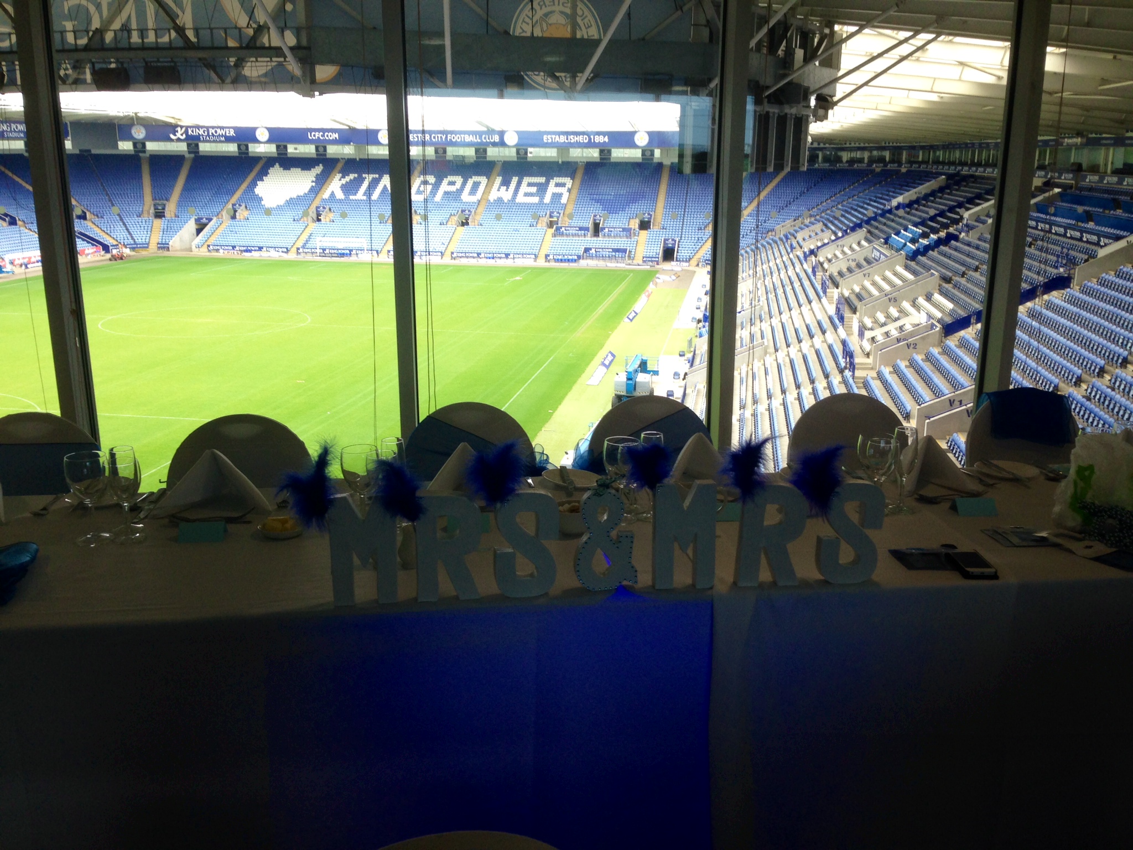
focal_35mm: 33
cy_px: 425
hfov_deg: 55.4
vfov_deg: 42.9
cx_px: 566
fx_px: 1080
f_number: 2.4
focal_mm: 4.12
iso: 64
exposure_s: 1/120
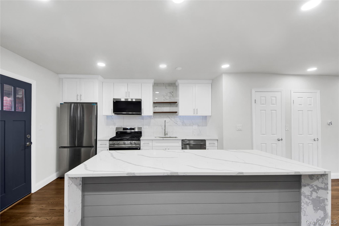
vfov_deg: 53.1
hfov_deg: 73.7
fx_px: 226
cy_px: 113
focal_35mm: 24
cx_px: 170
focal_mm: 16
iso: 100
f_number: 9
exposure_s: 1/10
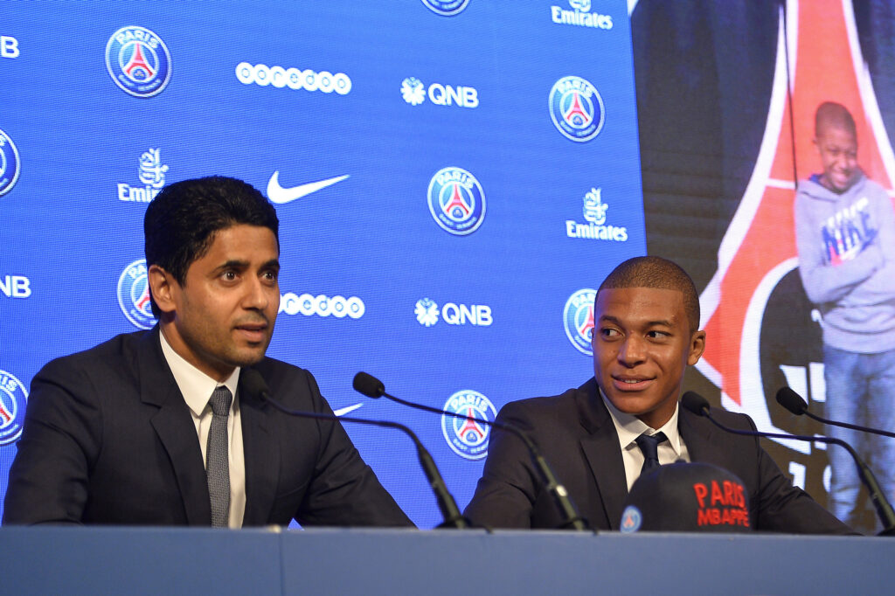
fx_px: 2485
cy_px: 298
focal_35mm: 100
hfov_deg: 20.4
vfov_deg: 13.7
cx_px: 448
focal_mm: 100
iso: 1000
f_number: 2.8
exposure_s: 1/250
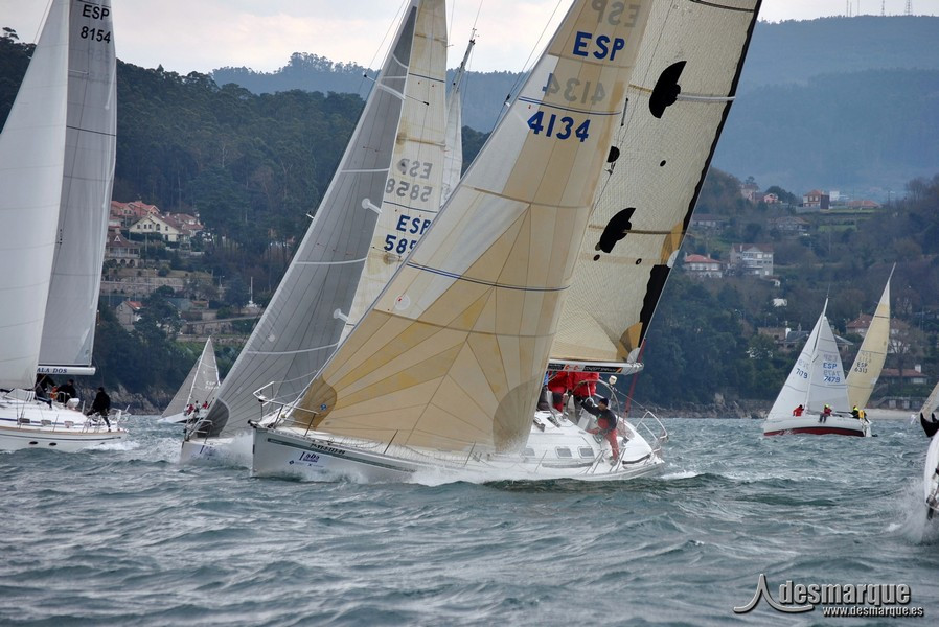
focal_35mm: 180
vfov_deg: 7.6
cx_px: 470
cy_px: 314
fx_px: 4698
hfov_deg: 11.4
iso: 125
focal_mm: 120
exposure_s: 1/500
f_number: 5.6
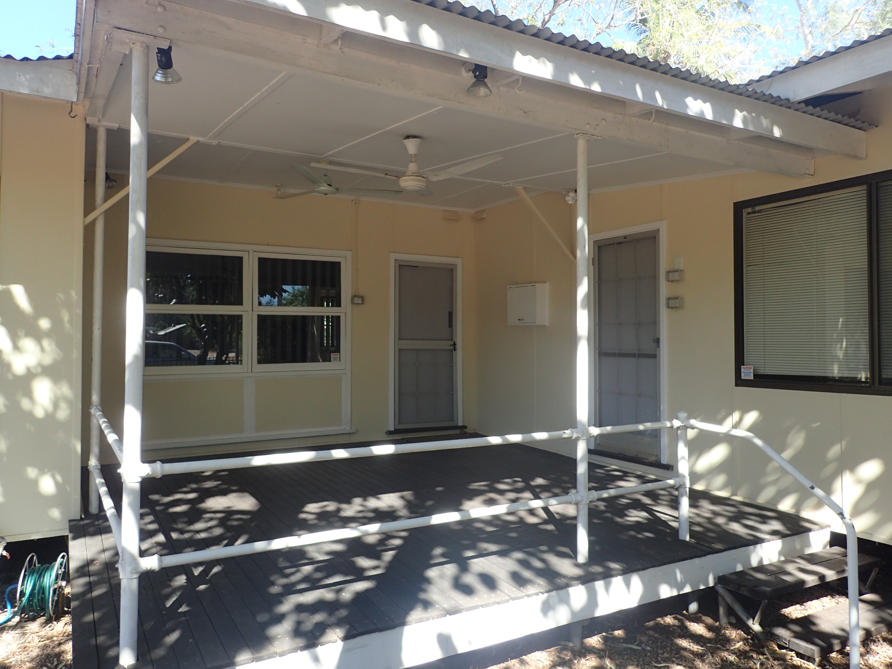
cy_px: 334
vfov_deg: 54.9
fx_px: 644
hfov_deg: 69.4
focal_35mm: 25
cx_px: 446
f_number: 2.8
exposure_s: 1/250
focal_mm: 4.5
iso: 100
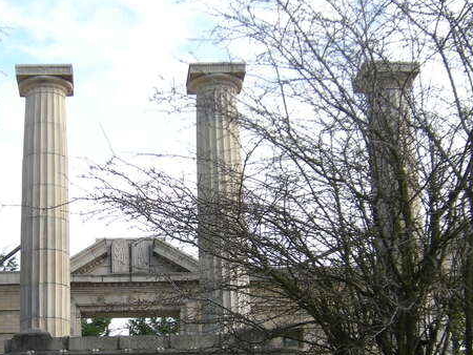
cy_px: 269
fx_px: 1094
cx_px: 129
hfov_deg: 24.2
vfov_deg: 18.3
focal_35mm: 80
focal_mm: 7.5
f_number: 3.5
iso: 64
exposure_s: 1/188
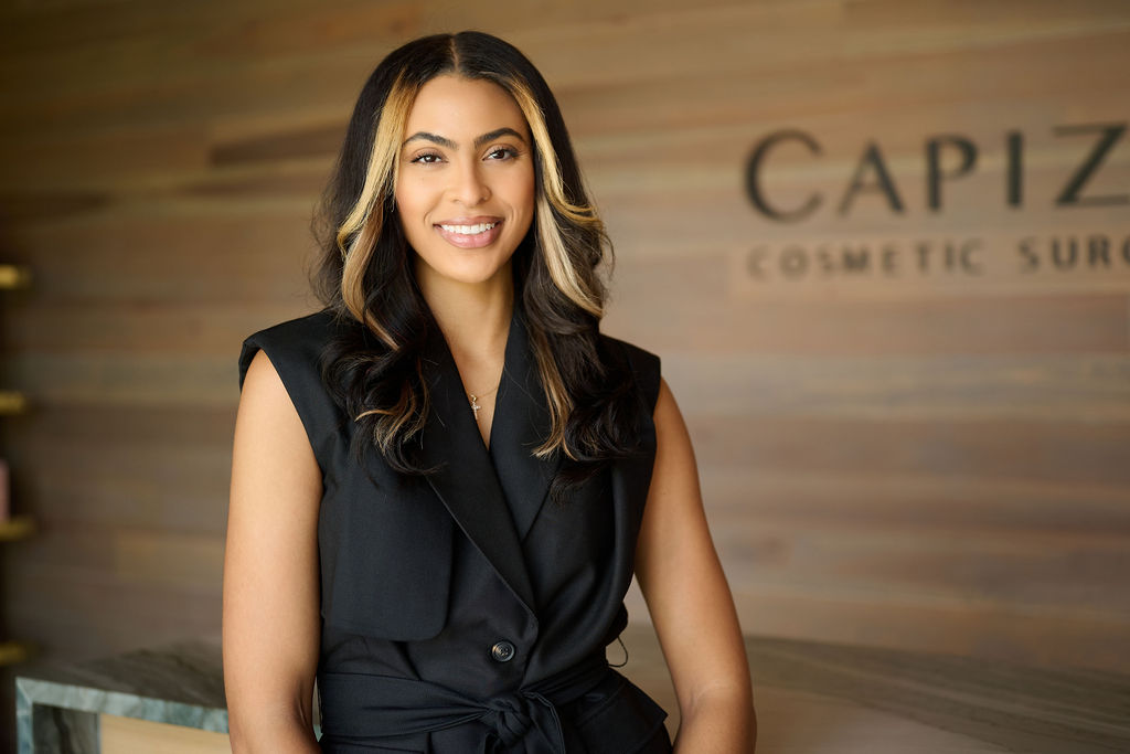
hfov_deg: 39.6
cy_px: 377
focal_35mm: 50
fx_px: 1570
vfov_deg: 27.0
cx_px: 565
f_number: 2
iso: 320
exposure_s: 1/200
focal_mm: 50
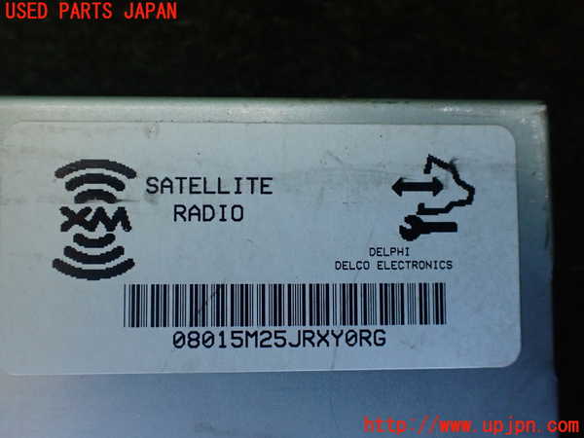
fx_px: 506
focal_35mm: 30
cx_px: 292
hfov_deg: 60.0
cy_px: 219
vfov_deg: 46.8
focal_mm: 5.4
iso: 800
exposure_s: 1/80
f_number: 2.3
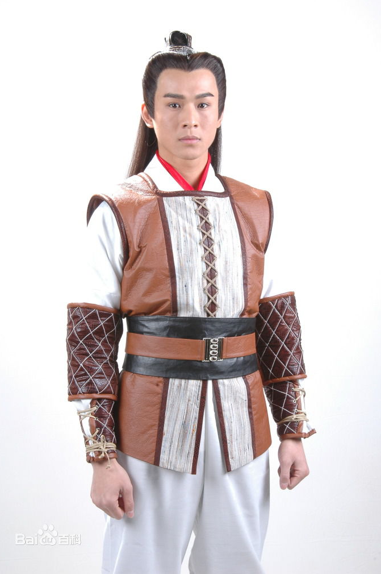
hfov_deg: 18.6
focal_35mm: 73
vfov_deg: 27.7
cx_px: 189
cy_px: 284
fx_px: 1161
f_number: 16
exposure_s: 1/60
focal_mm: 48
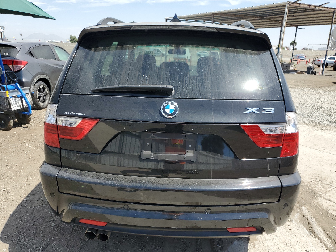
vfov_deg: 53.1
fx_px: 252
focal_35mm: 26
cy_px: 126
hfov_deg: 67.3
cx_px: 168
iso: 50
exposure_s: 1/2000
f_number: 1.5
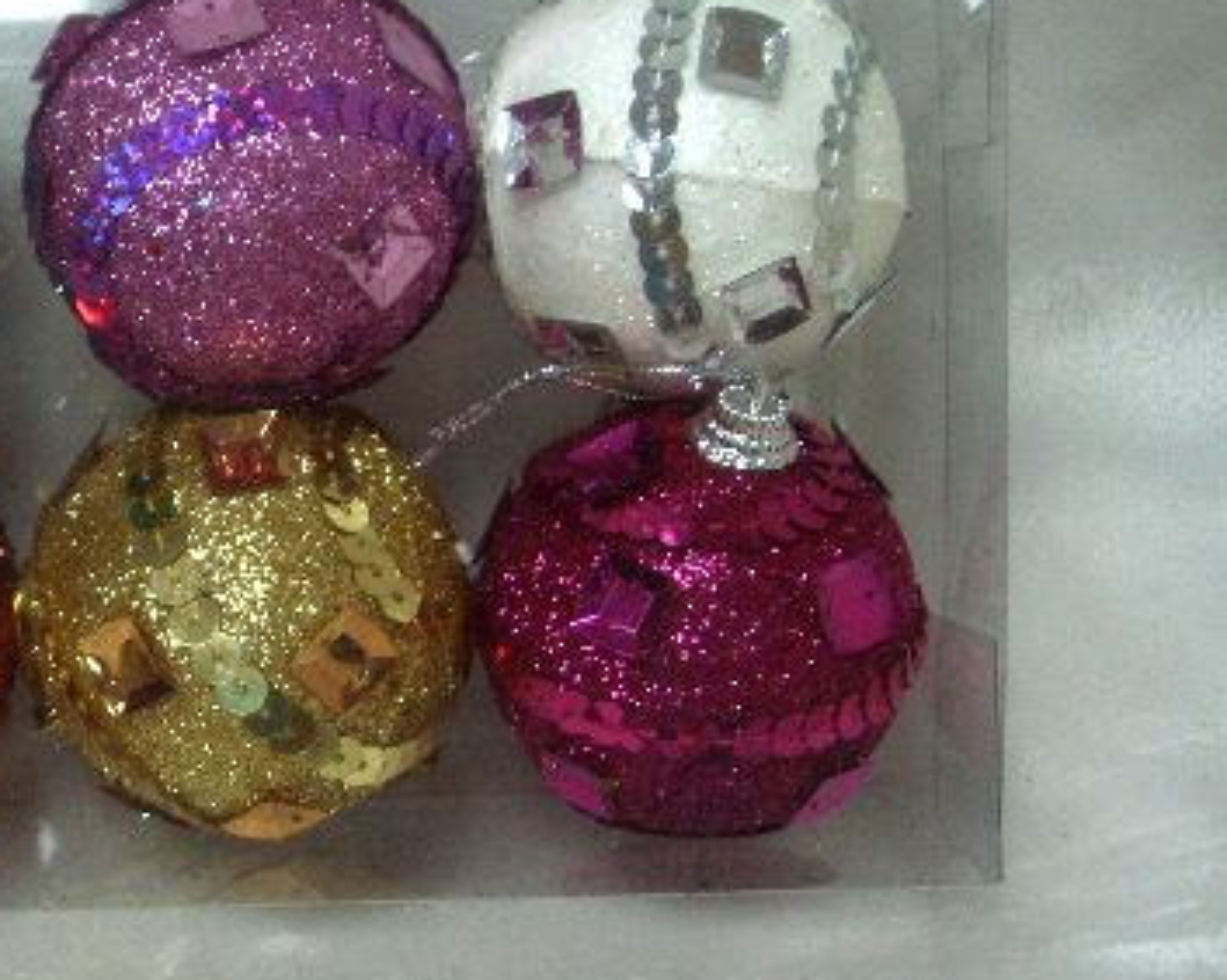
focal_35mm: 69
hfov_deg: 26.8
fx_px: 2504
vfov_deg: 22.1
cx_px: 177
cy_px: 420
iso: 110
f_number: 3.5
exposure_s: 1/45
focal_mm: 6.6
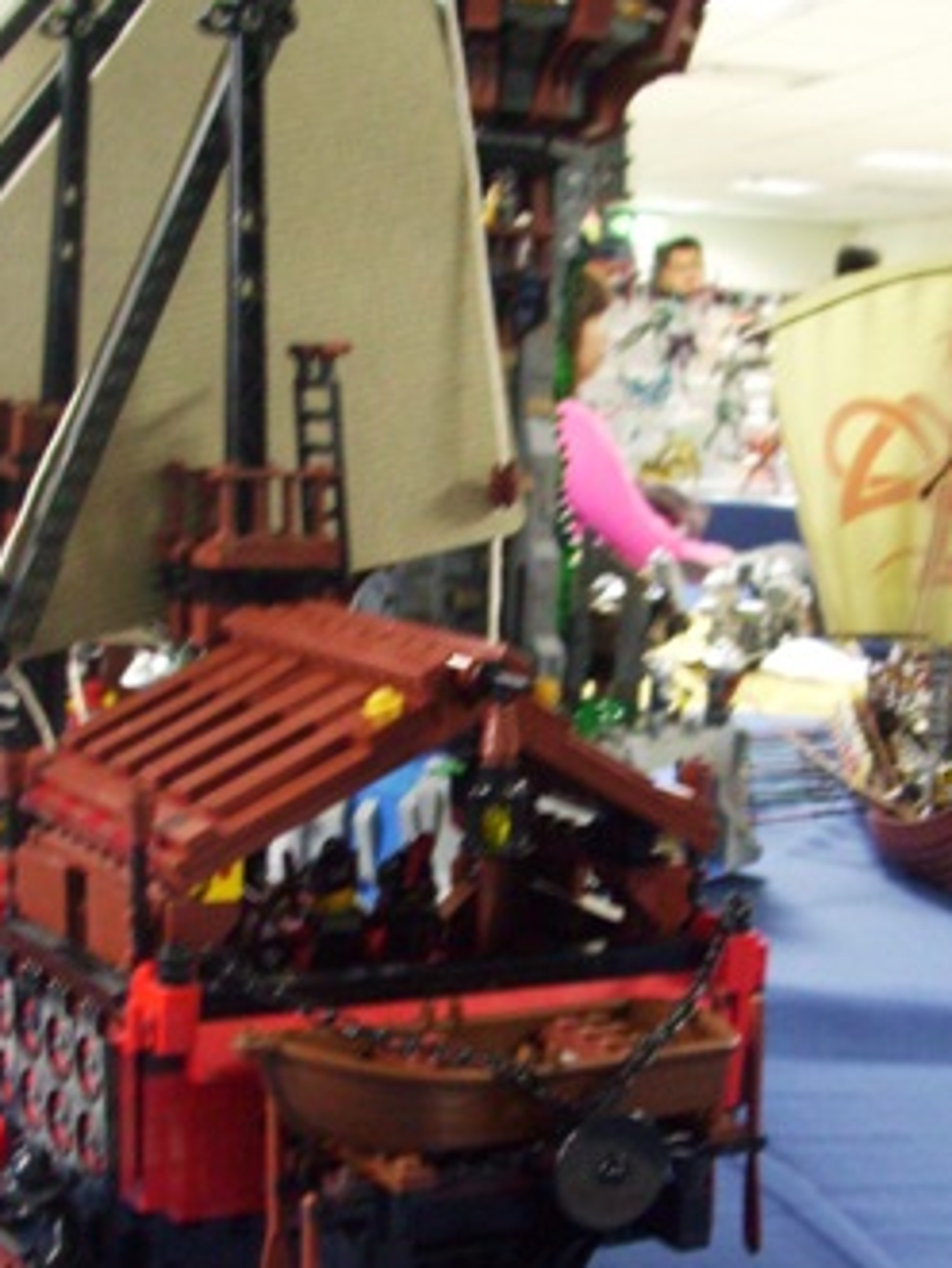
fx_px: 2271
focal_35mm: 62
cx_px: 273
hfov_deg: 23.5
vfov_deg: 31.0
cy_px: 815
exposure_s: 1/8
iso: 160
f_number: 2.9
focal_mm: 5.7
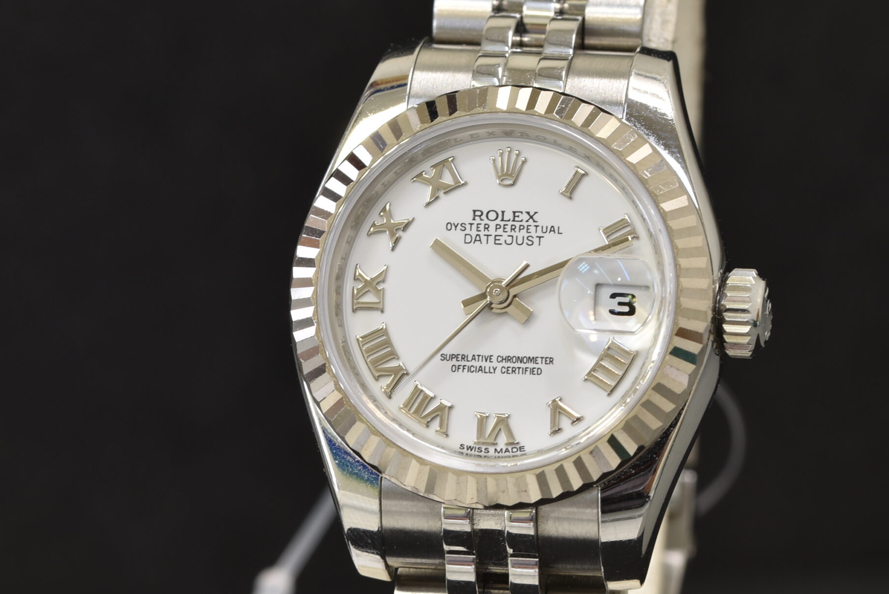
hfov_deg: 10.8
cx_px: 498
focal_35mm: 190
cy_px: 233
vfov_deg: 7.2
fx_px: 4696
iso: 100
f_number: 13
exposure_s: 1/2.5
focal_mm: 90
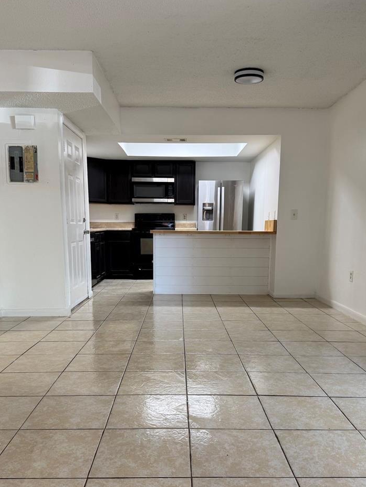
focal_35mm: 31
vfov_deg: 57.7
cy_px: 300
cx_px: 185
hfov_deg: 45.5
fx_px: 437
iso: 100
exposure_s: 1/60
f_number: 1.78
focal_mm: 6.76
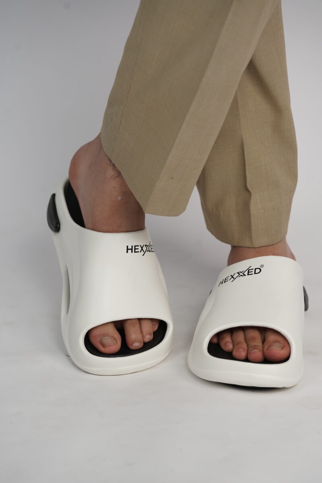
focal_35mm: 200
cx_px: 161
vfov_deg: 10.3
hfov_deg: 6.9
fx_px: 2683
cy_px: 242
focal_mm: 200
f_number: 5.6
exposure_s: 1/250
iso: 800
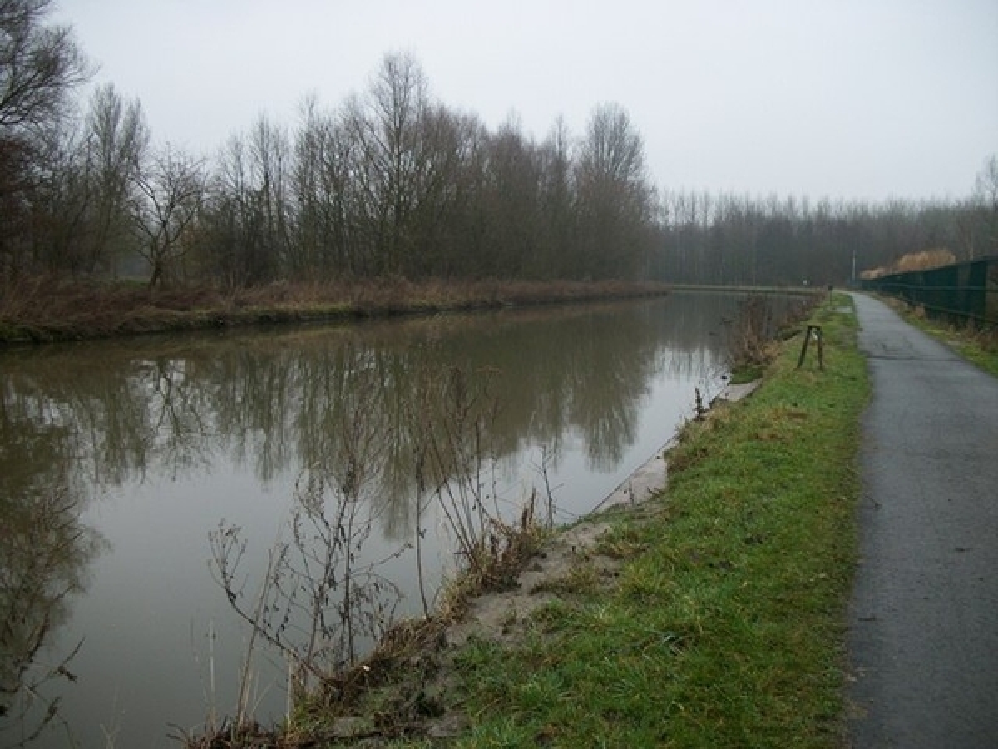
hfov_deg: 56.8
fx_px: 923
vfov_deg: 44.2
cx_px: 499
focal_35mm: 32
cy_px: 374
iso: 80
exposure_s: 1/160
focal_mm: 5.7
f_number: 2.9
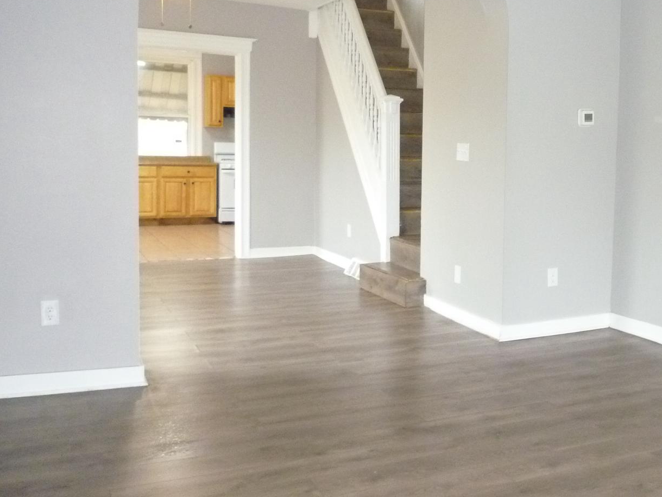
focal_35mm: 42
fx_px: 803
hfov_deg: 42.2
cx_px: 555
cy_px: 210
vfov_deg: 34.3
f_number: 2.8
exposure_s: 1/30
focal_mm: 4.4
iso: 500
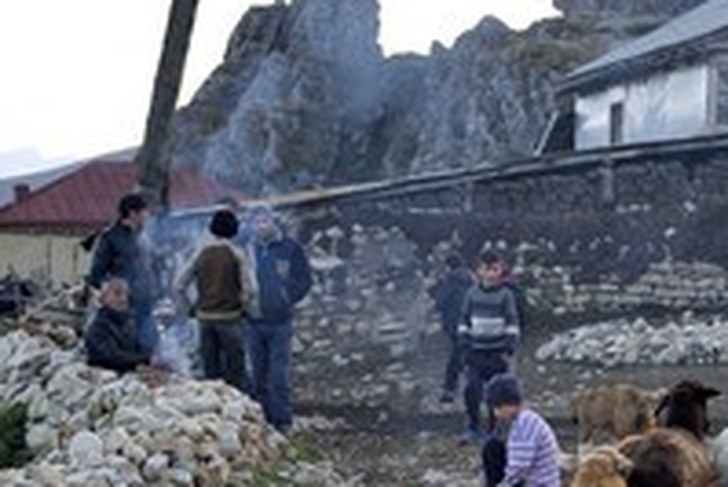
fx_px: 2772
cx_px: 476
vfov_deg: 10.0
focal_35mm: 137
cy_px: 377
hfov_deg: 14.9
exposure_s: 1/100
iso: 400
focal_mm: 65
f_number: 6.3
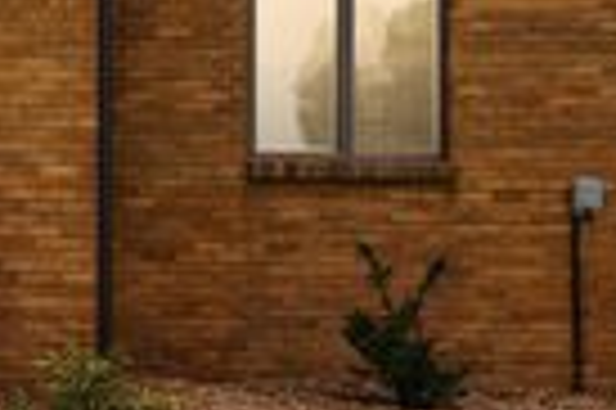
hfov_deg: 19.0
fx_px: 1743
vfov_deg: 13.1
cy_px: -52
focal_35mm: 102
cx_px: -103
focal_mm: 28
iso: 500
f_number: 9
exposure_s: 1/640
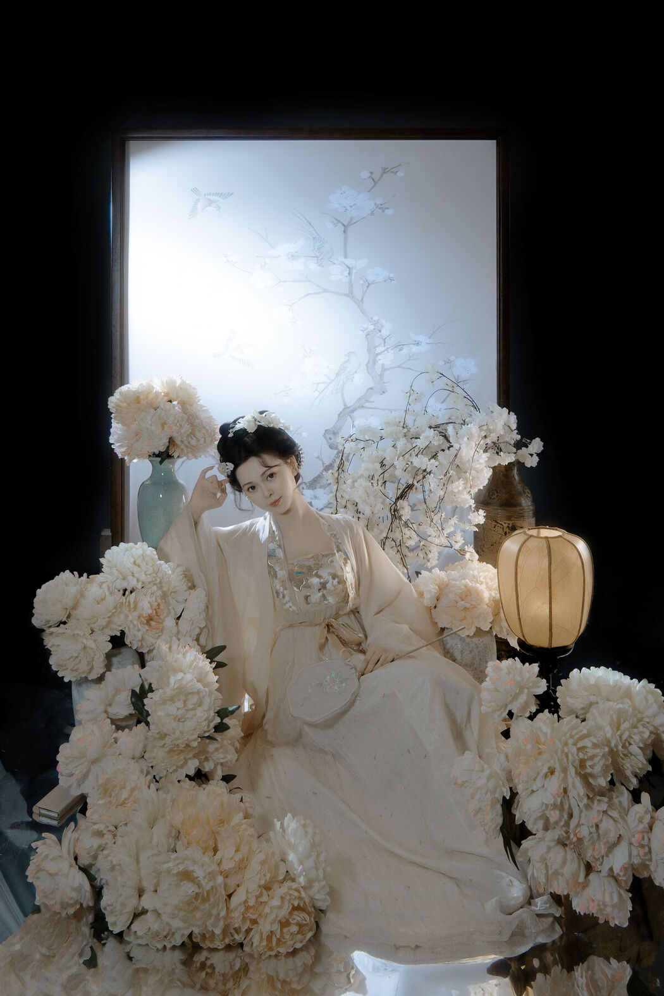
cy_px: 498
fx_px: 1051
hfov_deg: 35.1
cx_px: 332
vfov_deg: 50.7
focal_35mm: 38
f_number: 2.8
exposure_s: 1/200
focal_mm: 25.1
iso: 640
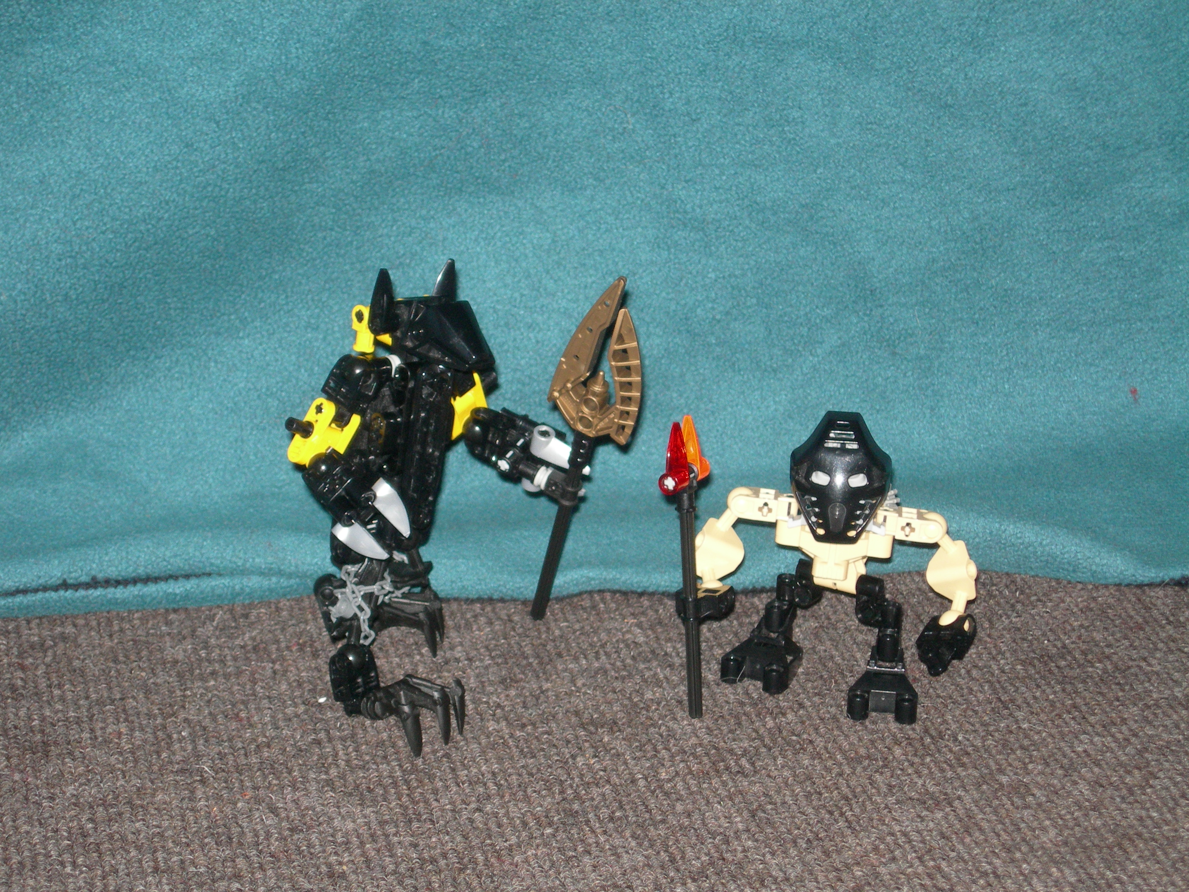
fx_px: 3881
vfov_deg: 13.1
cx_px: 594
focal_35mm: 113
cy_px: 446
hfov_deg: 17.4
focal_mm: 23.4
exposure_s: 1/60.1
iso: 142
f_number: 4.9
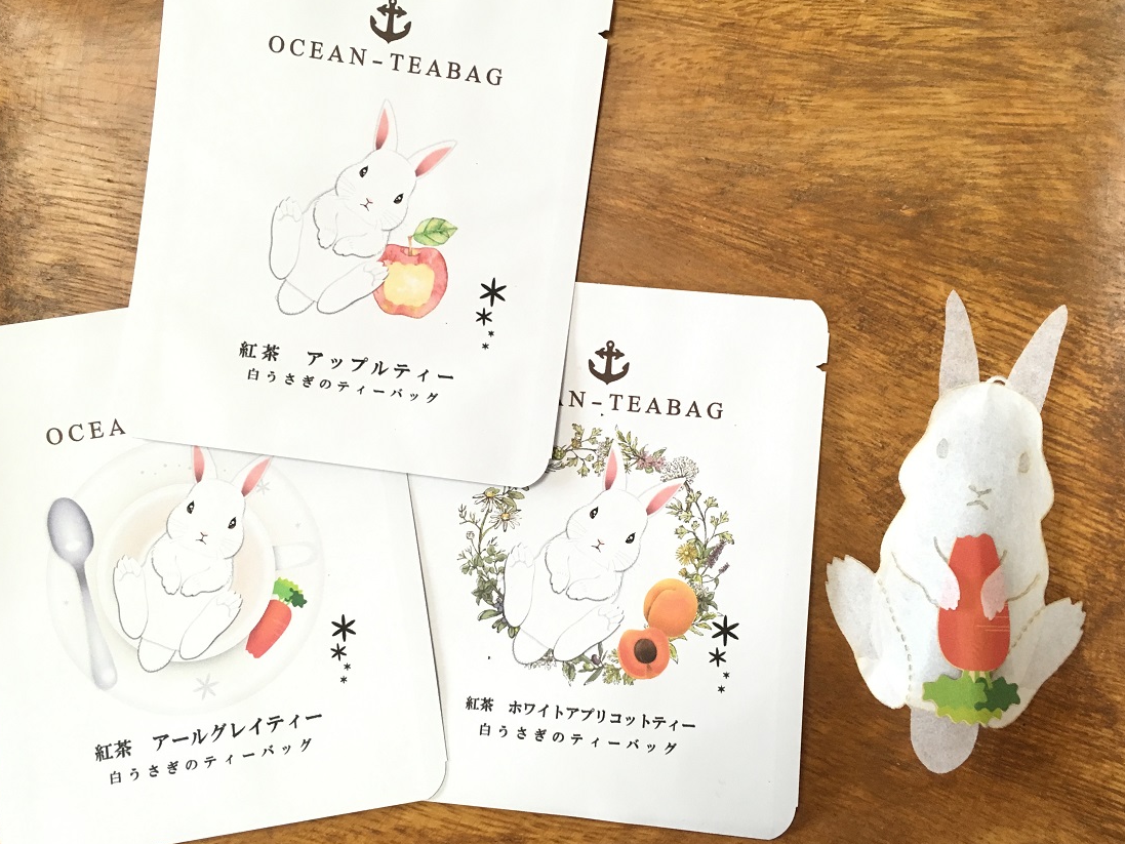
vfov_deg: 44.1
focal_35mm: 32
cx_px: 558
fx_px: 1040
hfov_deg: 56.8
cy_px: 394
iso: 40
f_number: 2.2
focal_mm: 4.15
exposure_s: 1/30
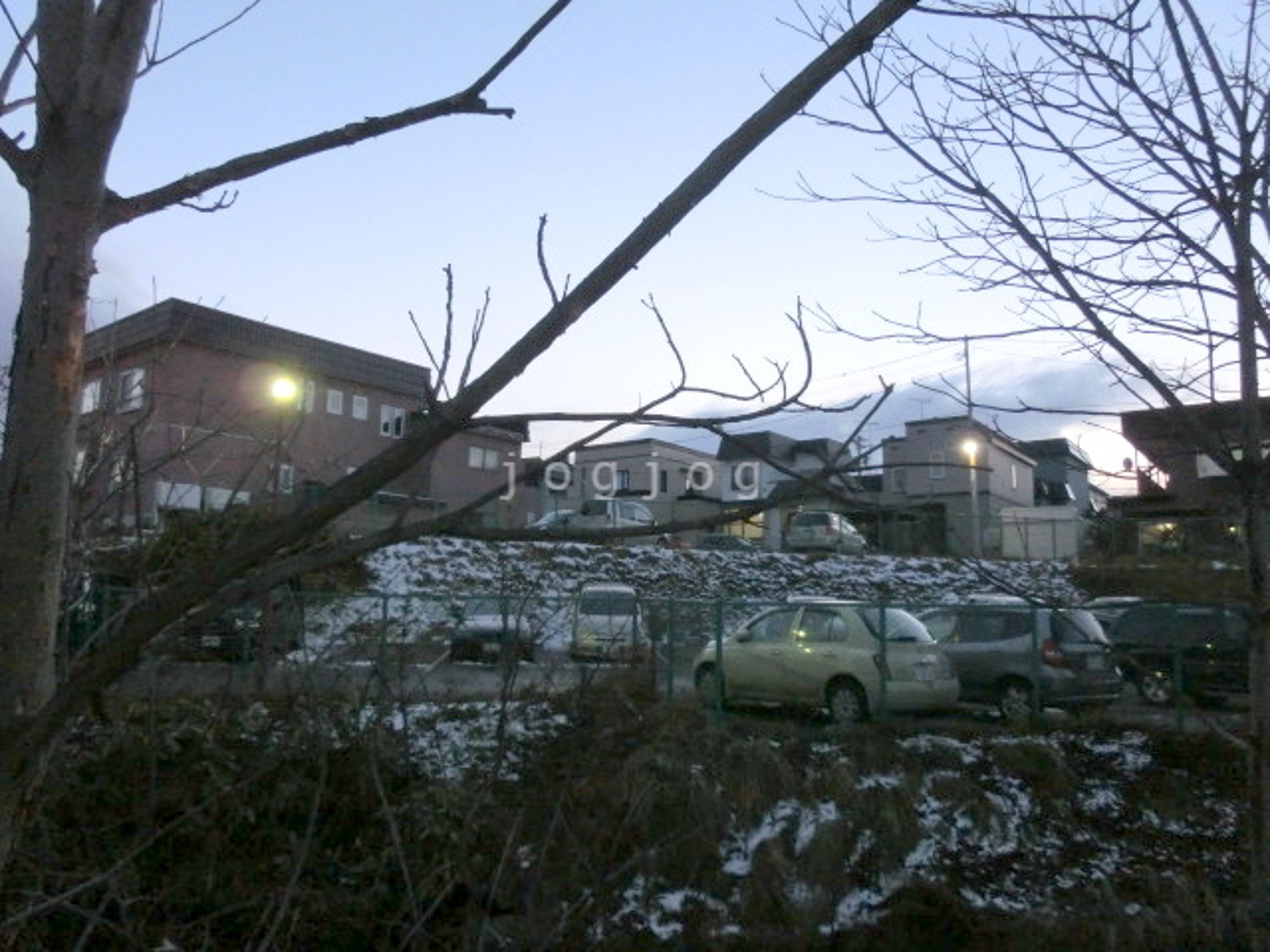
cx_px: 635
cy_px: 476
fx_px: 881
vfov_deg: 56.8
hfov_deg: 71.6
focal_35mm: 24
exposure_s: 1/100
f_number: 3
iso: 800
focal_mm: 4.24
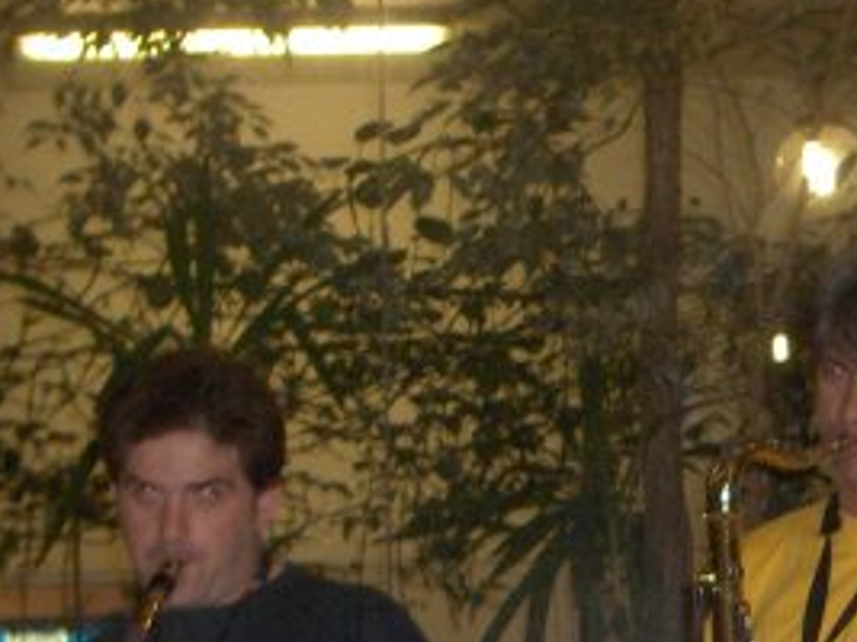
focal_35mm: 147
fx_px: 3638
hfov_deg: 13.2
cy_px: 632
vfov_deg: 10.0
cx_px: 934
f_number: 3.1
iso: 123
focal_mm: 8.19
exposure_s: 1/60
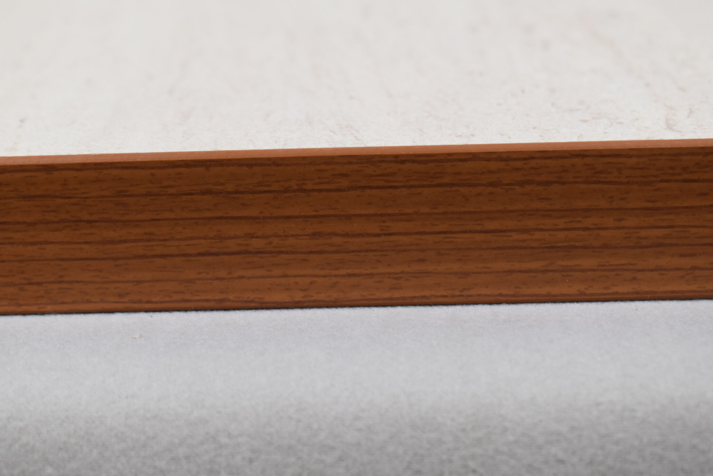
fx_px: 1446
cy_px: 209
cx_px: 348
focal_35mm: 73
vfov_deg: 18.7
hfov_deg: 27.7
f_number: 6.3
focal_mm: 42
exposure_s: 1/60
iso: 400
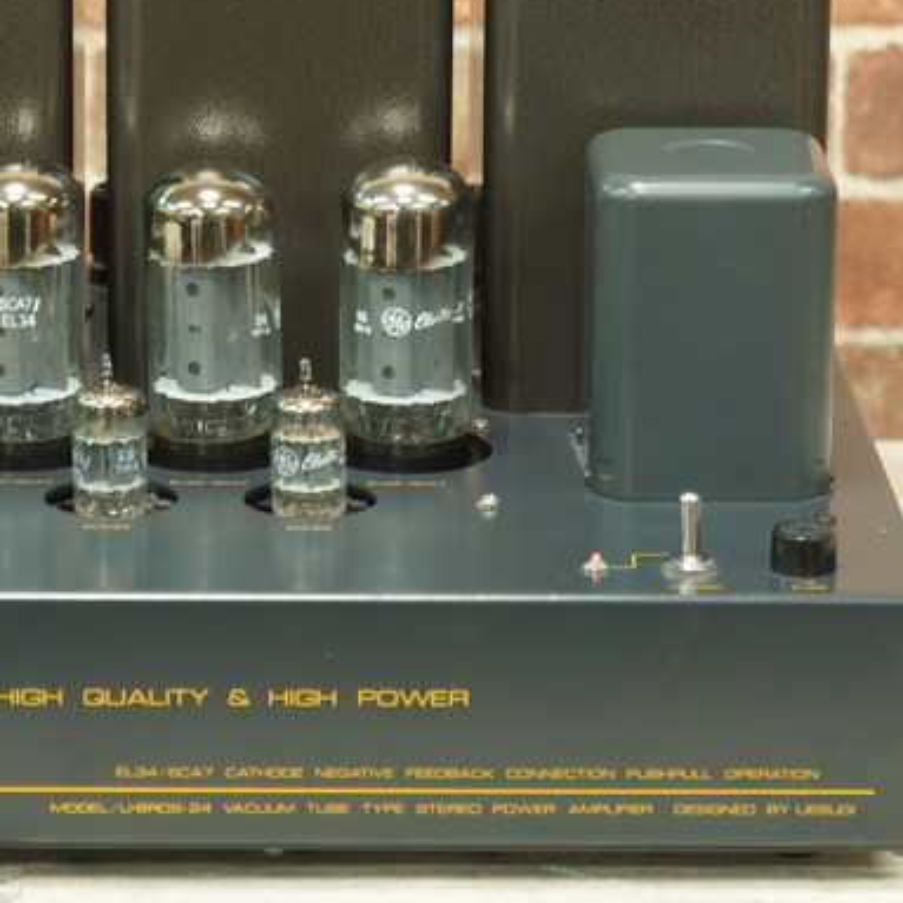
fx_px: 4840
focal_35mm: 164
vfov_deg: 10.7
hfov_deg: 10.6
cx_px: 288
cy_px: 352
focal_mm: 55
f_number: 5.6
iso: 200
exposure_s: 1/6
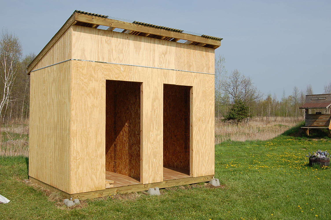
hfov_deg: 49.6
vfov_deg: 34.1
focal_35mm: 39
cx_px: 166
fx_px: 358
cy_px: 110
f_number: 10
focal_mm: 26
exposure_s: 1/400
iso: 200
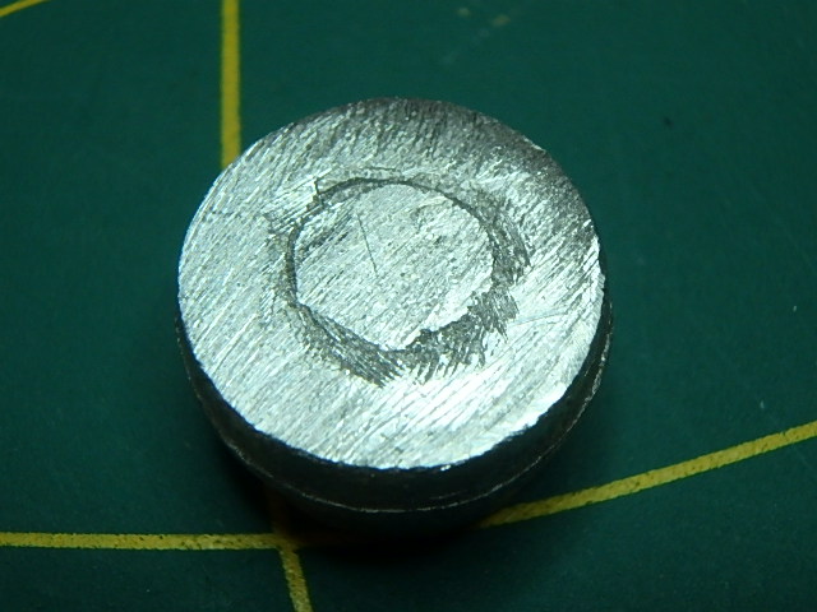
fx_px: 1156
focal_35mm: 49
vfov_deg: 29.7
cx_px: 408
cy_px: 306
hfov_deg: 38.9
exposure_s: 1/80
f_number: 5.2
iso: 400
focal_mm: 8.7
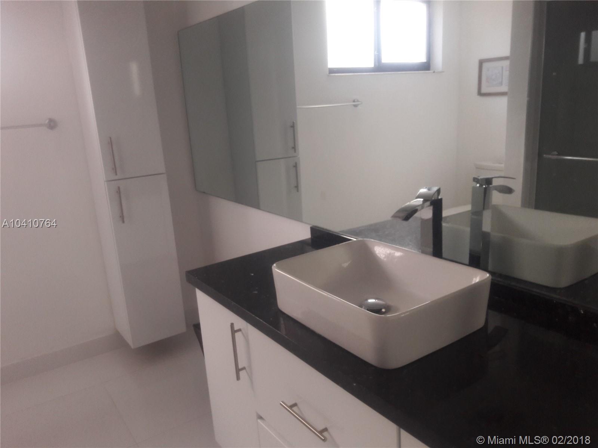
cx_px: 299
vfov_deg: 49.7
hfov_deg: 63.4
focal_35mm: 28
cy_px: 224
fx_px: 484
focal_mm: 3.7
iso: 100
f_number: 1.9
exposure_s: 1/30
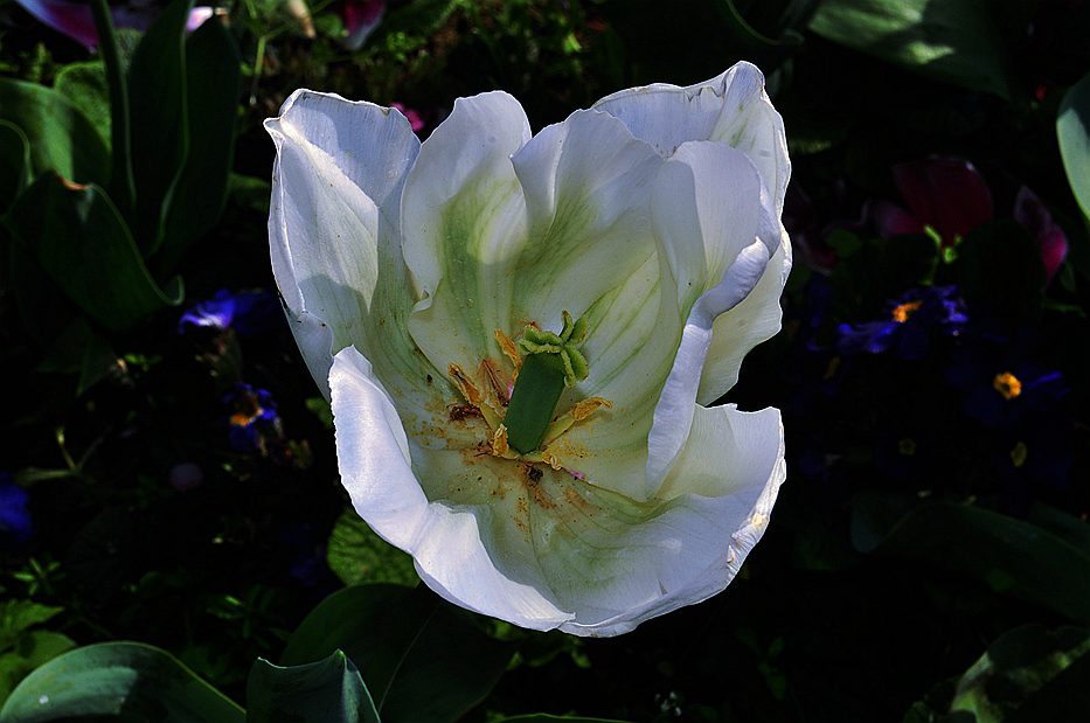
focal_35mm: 82
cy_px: 362
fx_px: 2494
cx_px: 545
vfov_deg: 16.5
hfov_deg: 24.7
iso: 200
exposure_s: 1/200
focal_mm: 55
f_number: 18
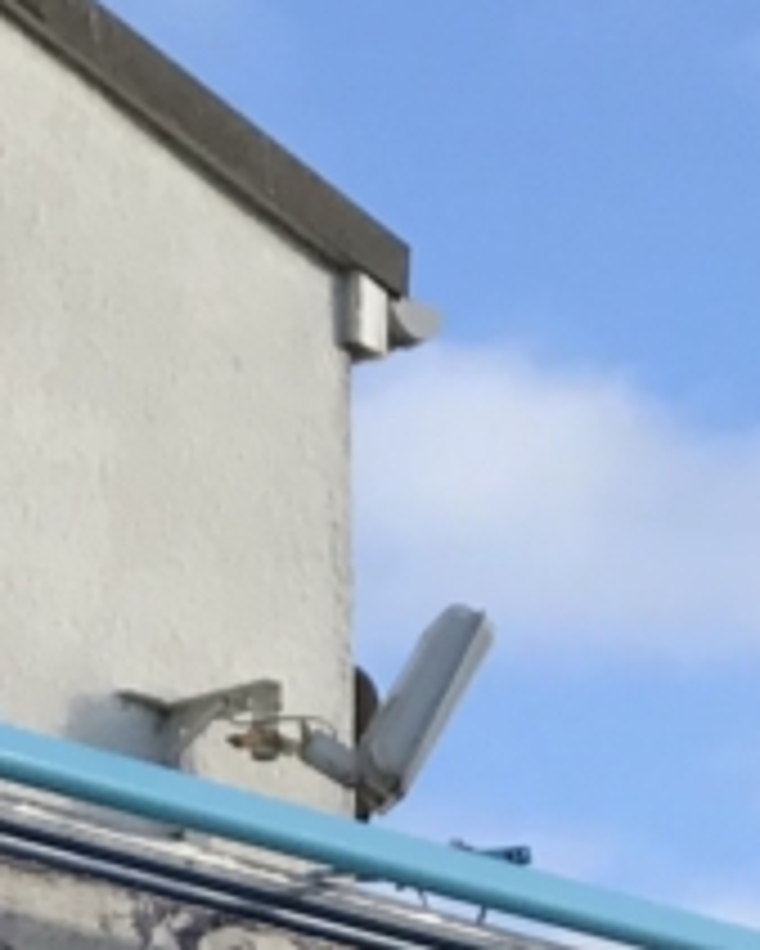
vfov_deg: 8.9
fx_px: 5591
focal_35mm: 199
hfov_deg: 7.8
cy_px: 2139
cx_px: 567
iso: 20
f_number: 1.8
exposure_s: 1/1277
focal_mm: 3.99
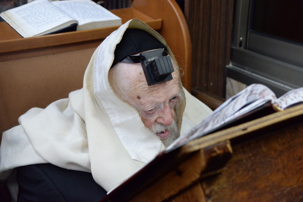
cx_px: 152
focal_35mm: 60
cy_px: 101
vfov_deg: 22.6
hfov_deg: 33.4
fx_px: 505
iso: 6400
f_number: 4.8
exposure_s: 1/400
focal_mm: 60
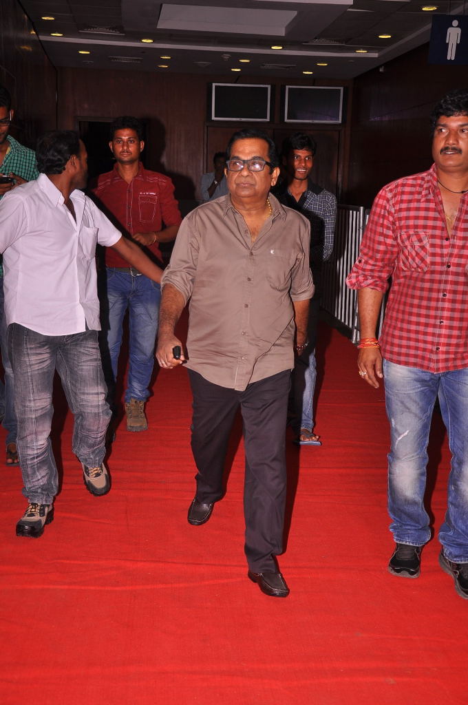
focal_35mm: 48
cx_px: 234
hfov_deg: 28.0
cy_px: 352
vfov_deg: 41.2
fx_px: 938
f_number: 5.6
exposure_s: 1/160
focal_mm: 32
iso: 250
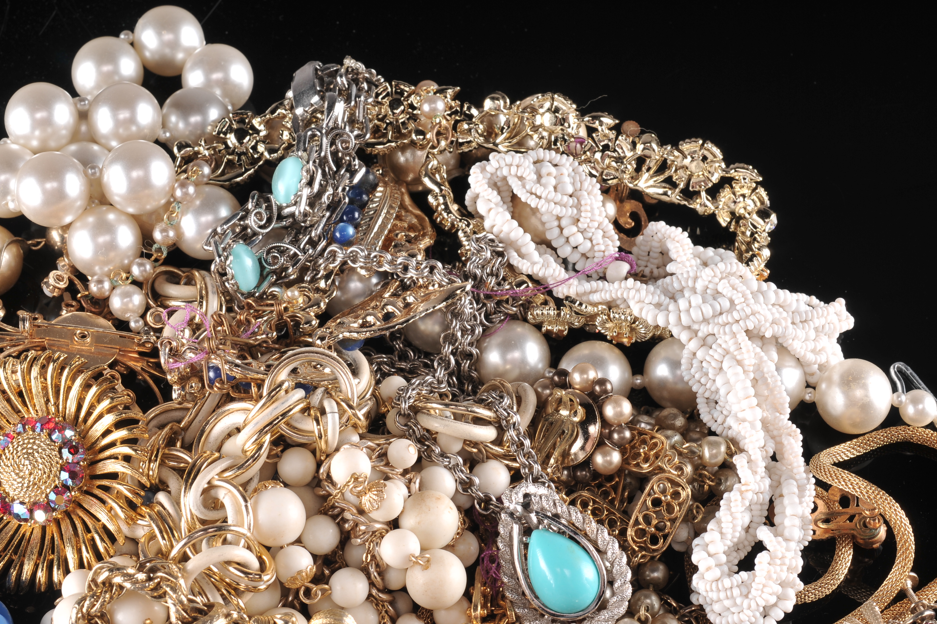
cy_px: 311
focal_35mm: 91
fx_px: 2368
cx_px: 469
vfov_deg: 15.0
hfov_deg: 22.4
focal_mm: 60
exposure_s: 1/250
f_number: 18
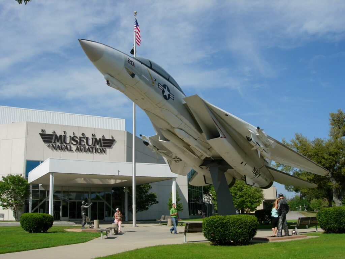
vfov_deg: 37.7
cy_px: 130
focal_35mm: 38
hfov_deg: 49.0
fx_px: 379
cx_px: 172
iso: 64
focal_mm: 7.8
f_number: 4.8
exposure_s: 1/967
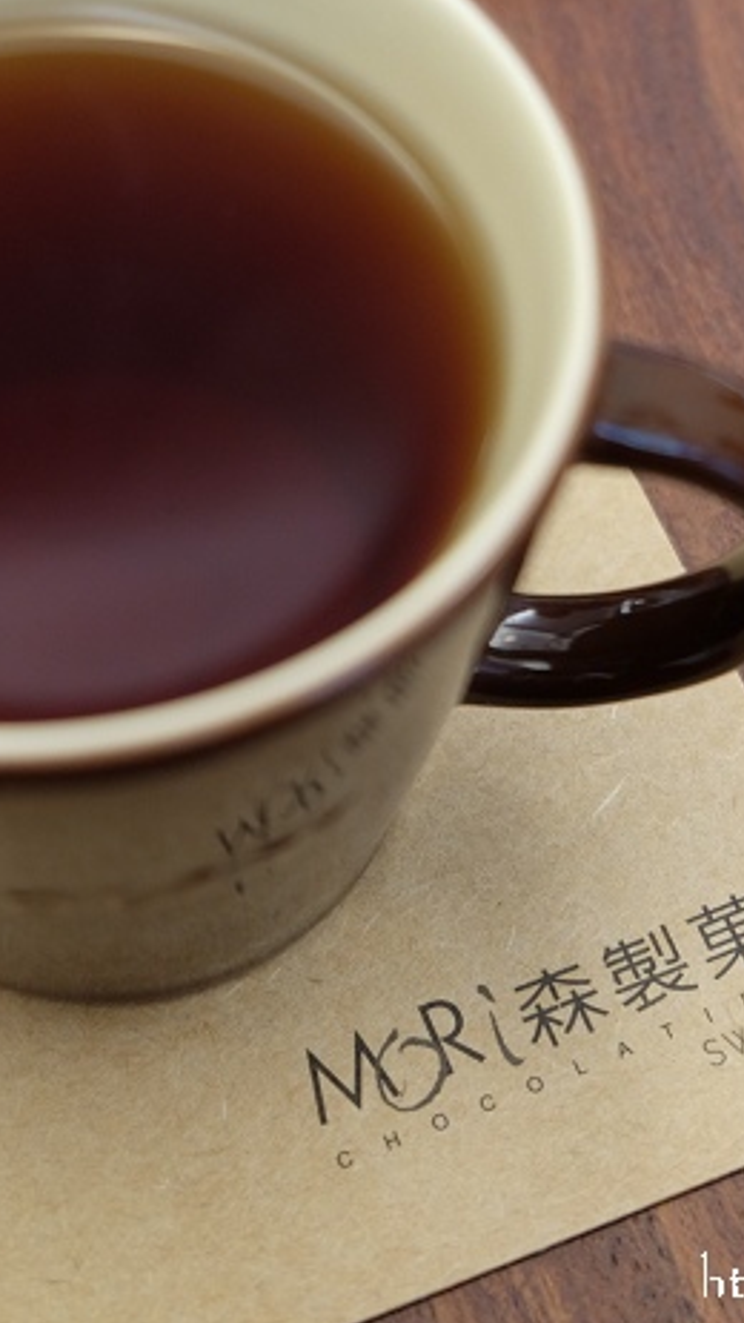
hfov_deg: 15.5
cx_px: 412
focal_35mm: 78
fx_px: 2735
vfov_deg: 27.2
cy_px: 591
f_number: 3.2
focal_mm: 28.9
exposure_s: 1/15
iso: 640
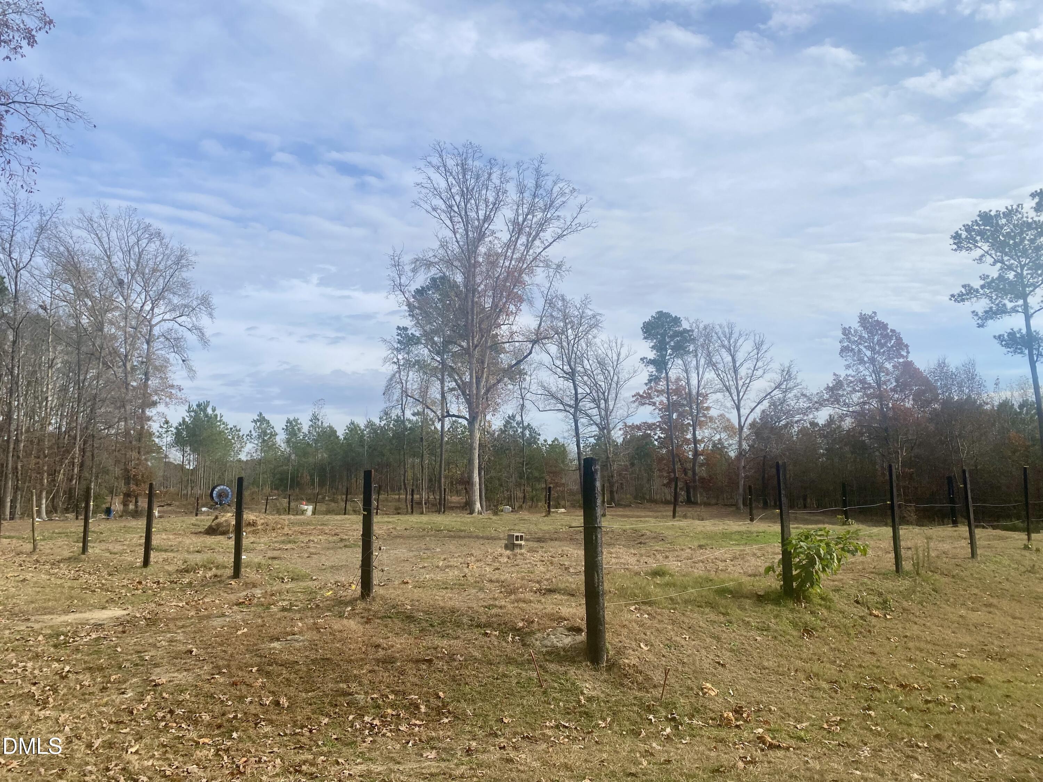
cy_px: 391
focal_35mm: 26
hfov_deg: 67.3
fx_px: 783
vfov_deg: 53.1
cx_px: 522
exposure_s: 1/3497
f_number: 1.8
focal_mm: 4.25
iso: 32
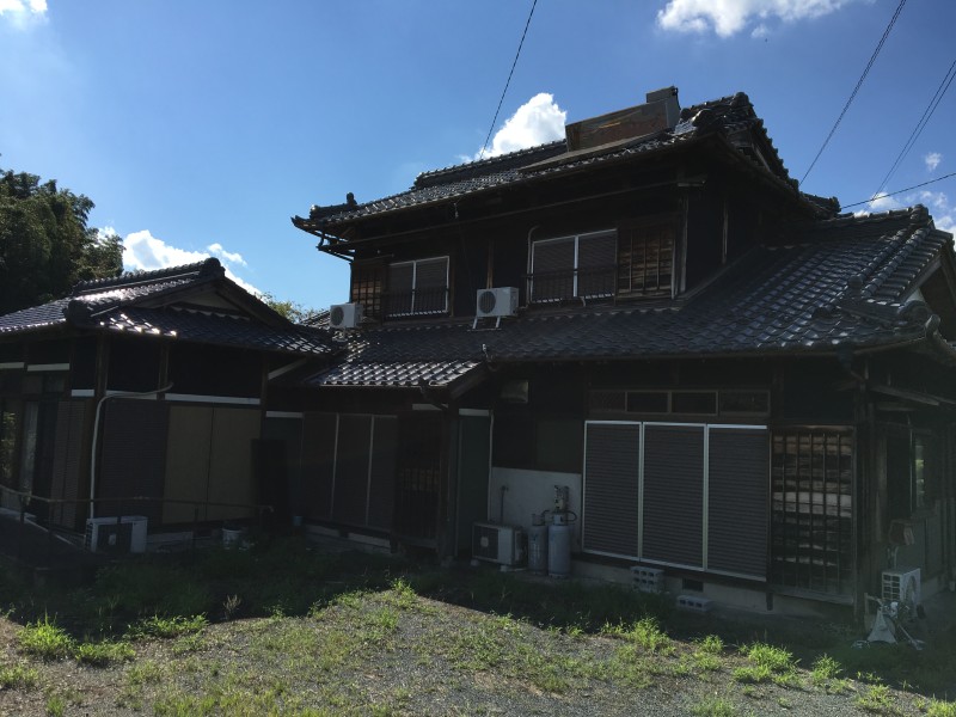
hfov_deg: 61.7
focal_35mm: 29
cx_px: 478
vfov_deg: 48.2
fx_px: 801
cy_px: 358
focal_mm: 4.15
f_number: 2.2
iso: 25
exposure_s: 1/2198
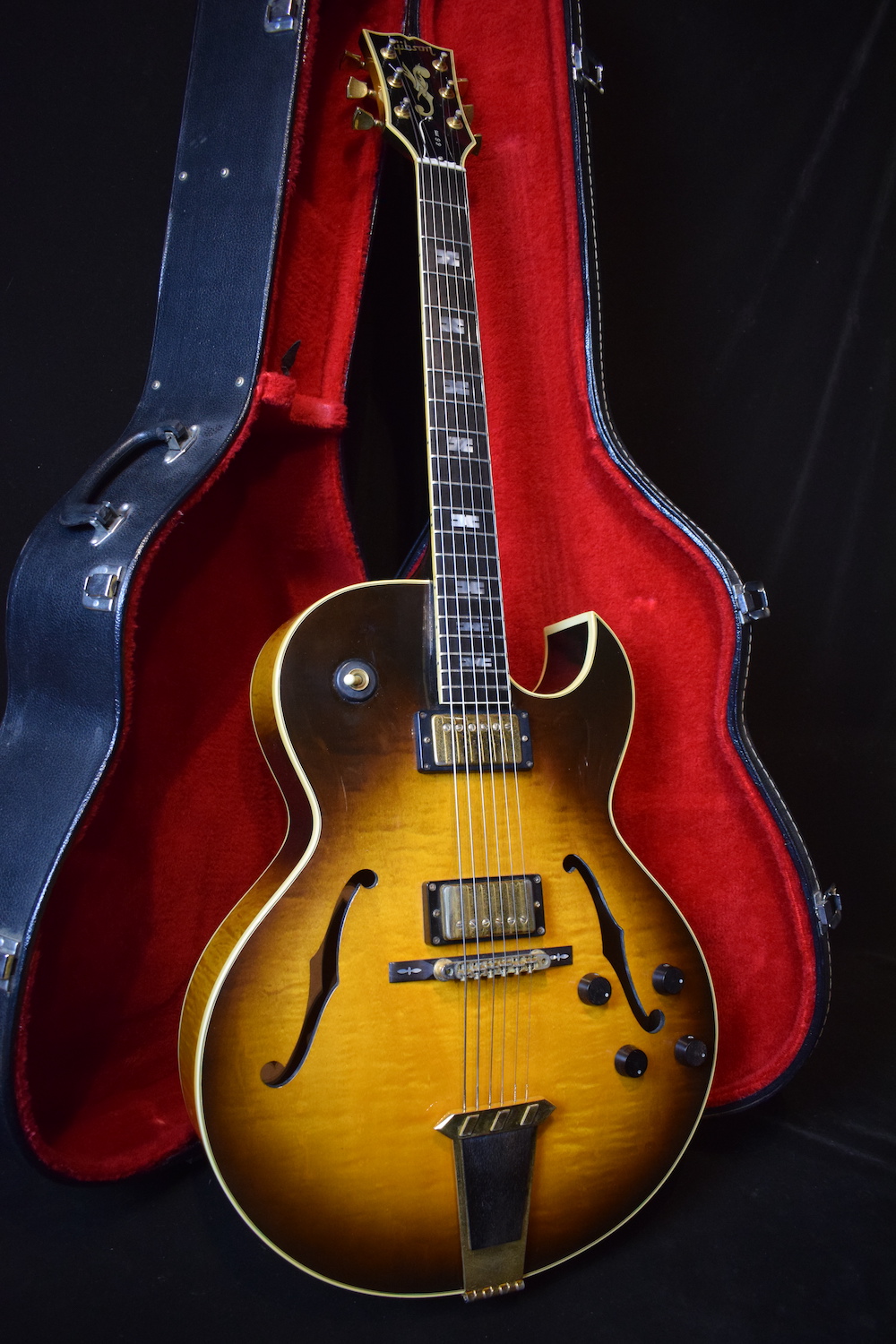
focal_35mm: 27
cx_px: 448
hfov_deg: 47.9
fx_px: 1008
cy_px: 672
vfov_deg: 67.4
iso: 2000
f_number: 3.5
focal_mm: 18
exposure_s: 1/60
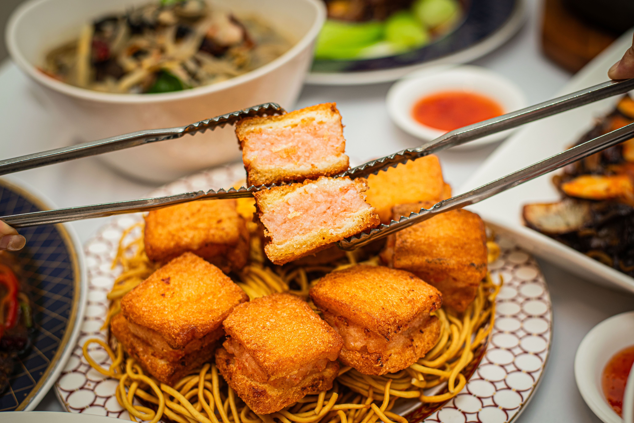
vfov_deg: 27.0
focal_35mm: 50
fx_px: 881
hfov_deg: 39.6
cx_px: 317
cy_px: 212
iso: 200
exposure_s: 1/100
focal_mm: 50
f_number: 2.2
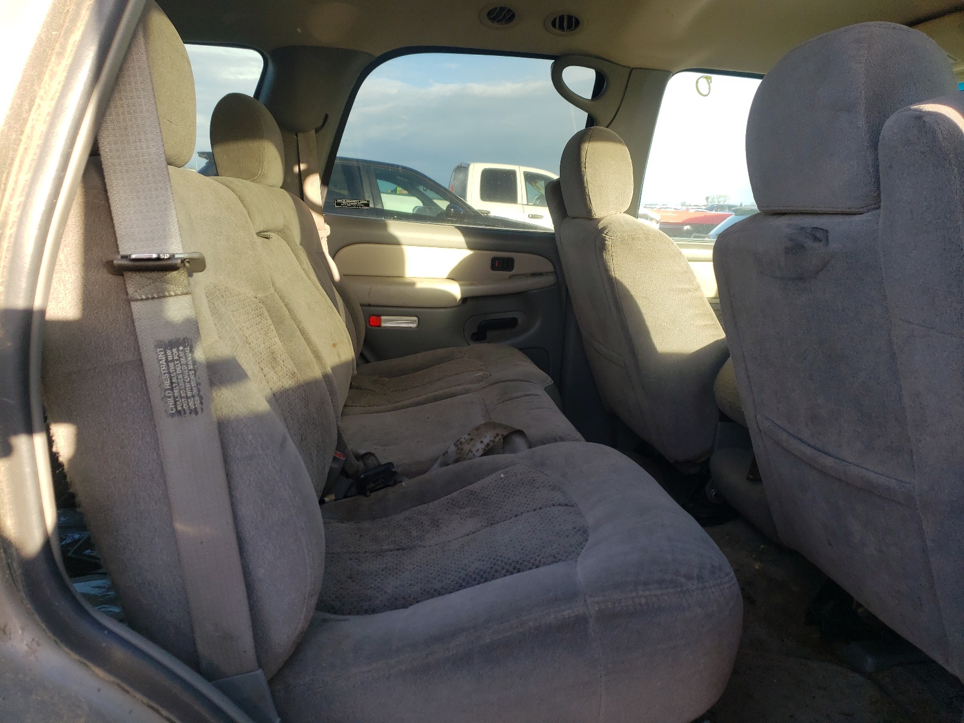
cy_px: 362
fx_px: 724
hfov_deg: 67.3
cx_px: 482
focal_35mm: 26
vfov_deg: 53.1
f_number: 1.5
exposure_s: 1/333
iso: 50
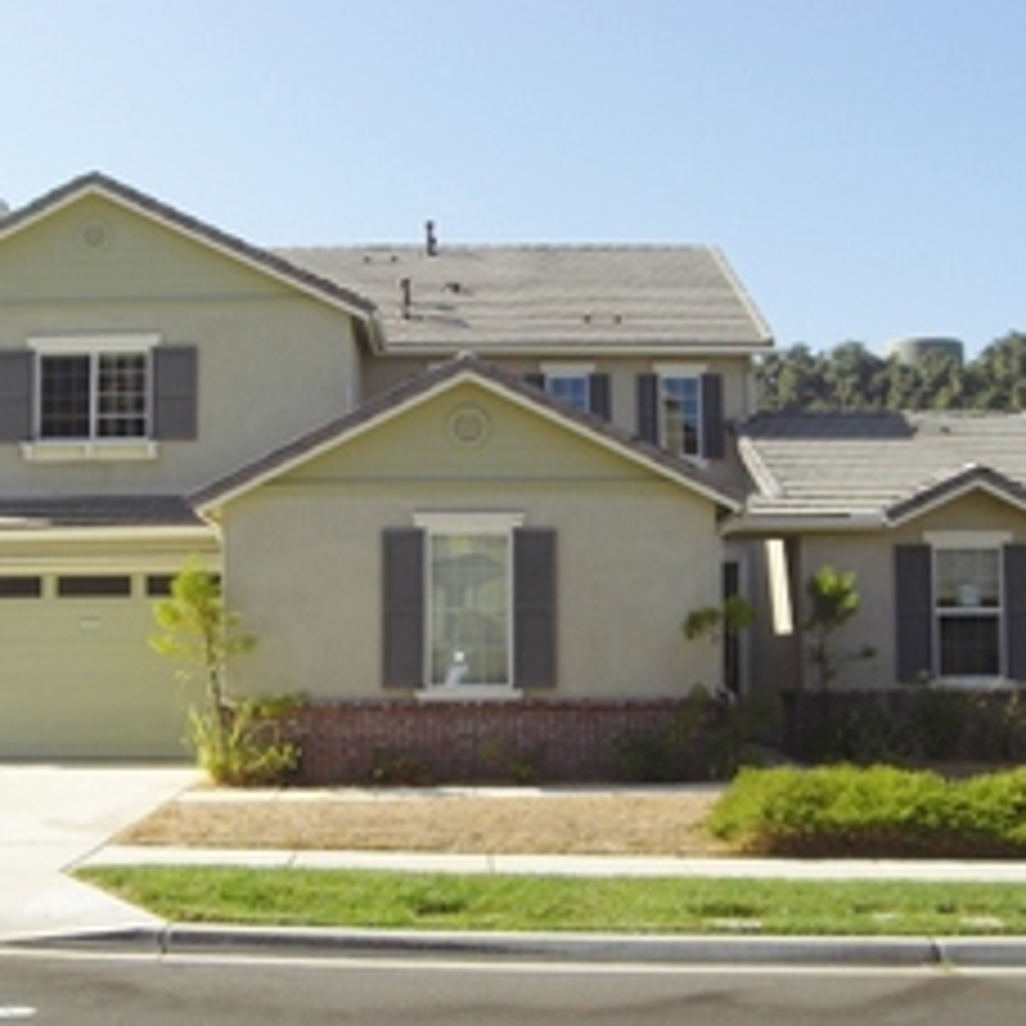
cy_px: 544
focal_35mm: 51
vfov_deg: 33.4
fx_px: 1710
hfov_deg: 33.4
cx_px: 477
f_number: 8
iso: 64
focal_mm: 6.2
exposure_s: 1/125
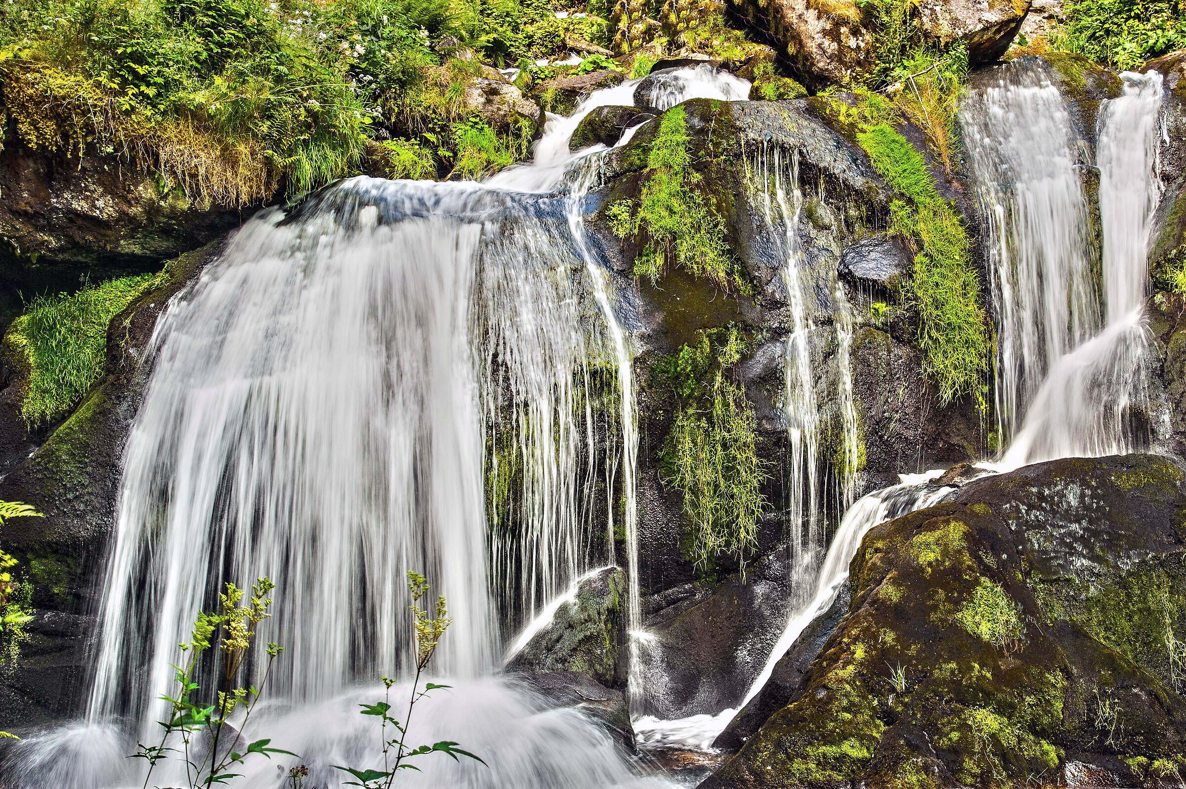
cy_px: 394
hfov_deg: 42.8
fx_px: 1514
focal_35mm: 46
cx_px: 593
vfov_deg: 29.2
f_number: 16
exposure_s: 1/10
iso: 125
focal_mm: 46
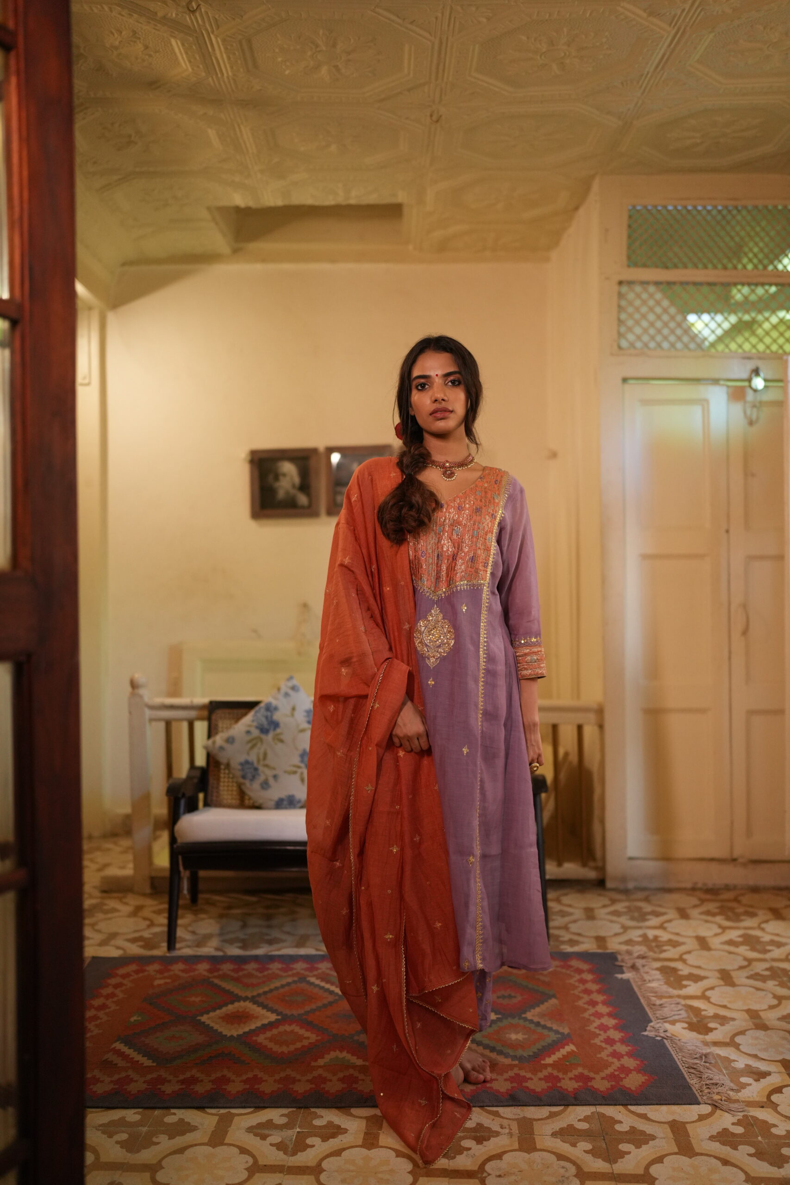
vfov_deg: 54.4
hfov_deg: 37.9
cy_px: 592
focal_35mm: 35
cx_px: 395
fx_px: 1152
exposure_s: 1/160
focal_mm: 35
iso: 1250
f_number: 1.6
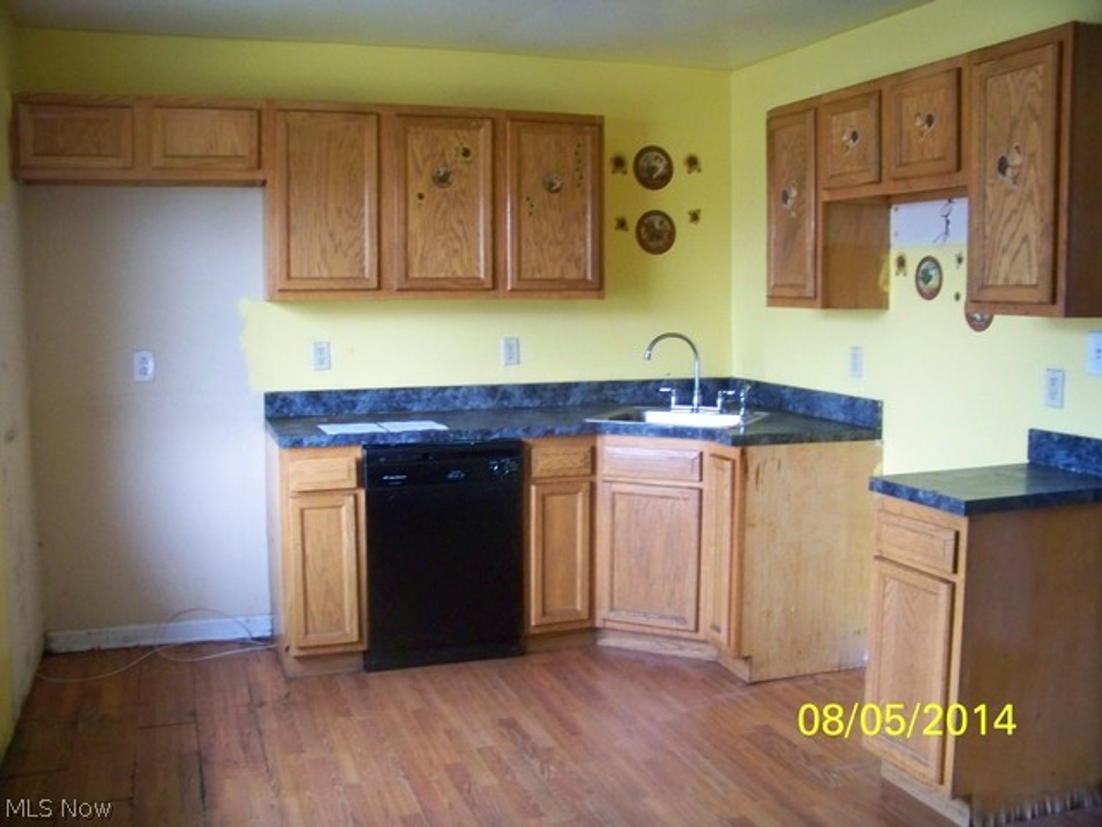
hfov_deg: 55.4
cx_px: 551
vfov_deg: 42.9
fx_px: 1051
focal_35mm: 33
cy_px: 414
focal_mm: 5.85
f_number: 2.8
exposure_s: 1/25
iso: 400
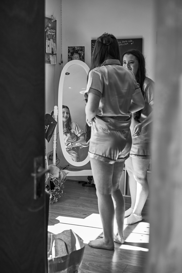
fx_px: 417
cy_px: 136
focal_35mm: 55
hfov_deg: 24.6
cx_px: 91
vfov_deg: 36.2
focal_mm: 55
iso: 400
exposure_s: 1/160
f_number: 5
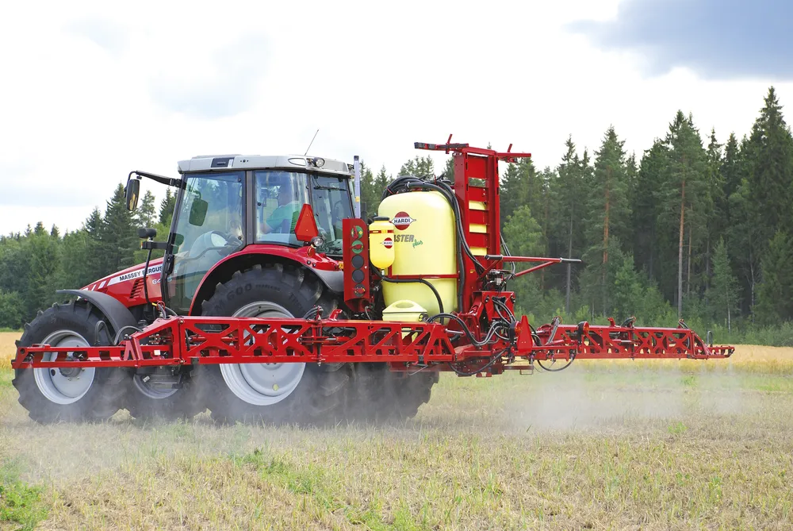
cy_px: 266
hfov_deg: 21.9
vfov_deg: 14.7
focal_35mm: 93
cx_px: 396
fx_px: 2051
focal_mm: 62
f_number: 5.3
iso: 200
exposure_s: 1/200
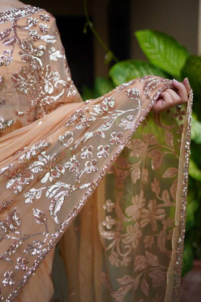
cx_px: 100
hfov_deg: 37.9
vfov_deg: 54.4
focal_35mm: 35
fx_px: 293
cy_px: 151
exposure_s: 1/5000
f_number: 1.4
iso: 800
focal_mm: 35
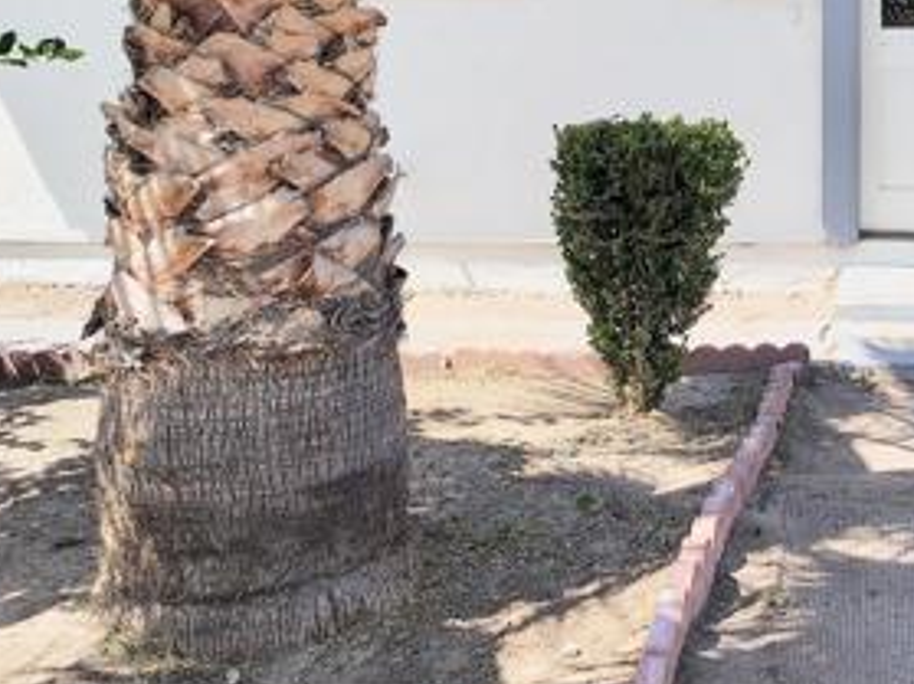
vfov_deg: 26.1
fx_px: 1452
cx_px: 891
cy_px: 151
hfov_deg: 32.4
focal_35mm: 55
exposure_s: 1/947
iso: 100
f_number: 1.8
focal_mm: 5.56
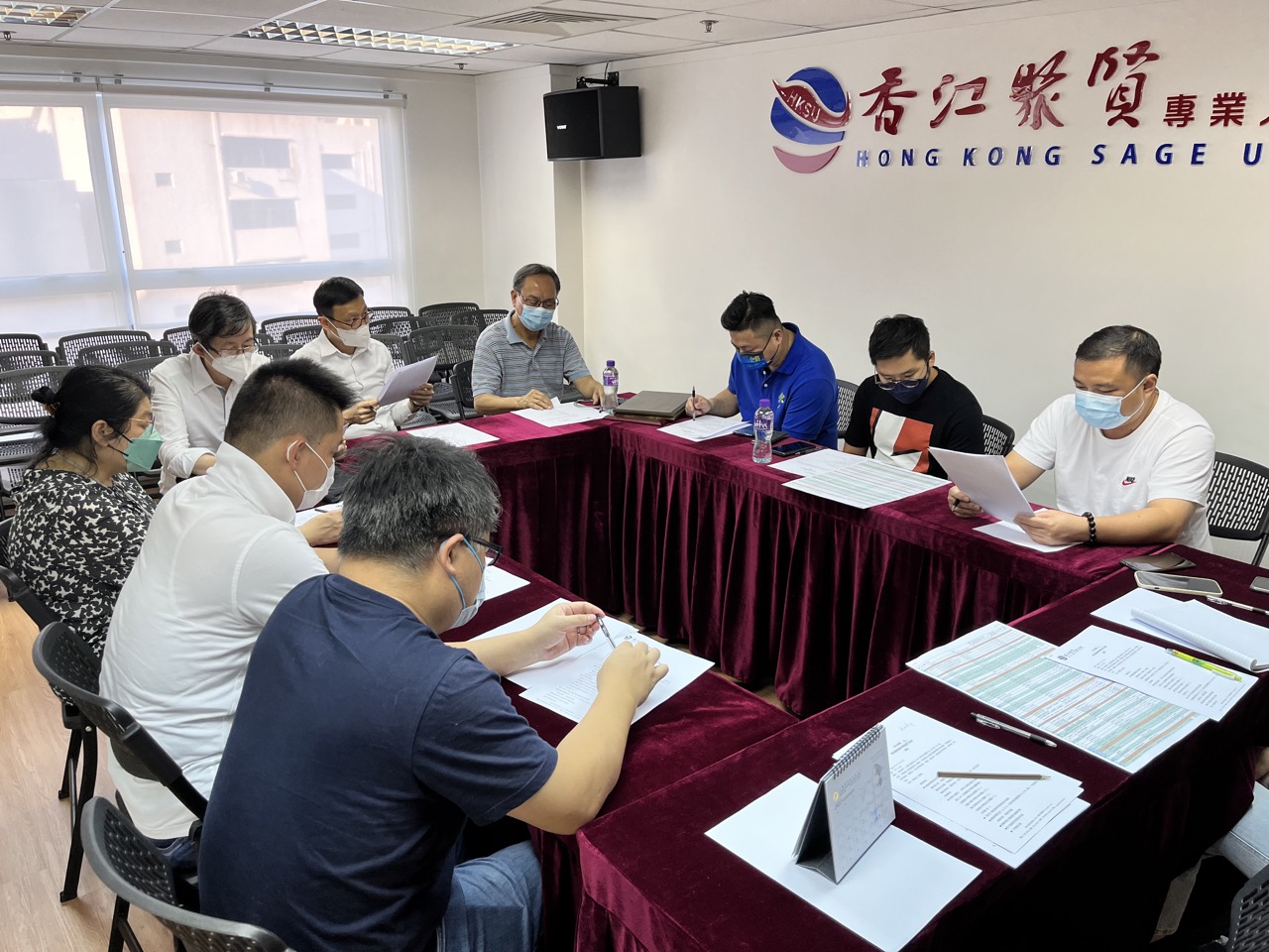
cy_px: 476
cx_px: 634
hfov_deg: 67.3
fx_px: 953
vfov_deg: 53.1
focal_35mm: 26
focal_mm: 5.1
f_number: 1.6
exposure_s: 1/100
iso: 80
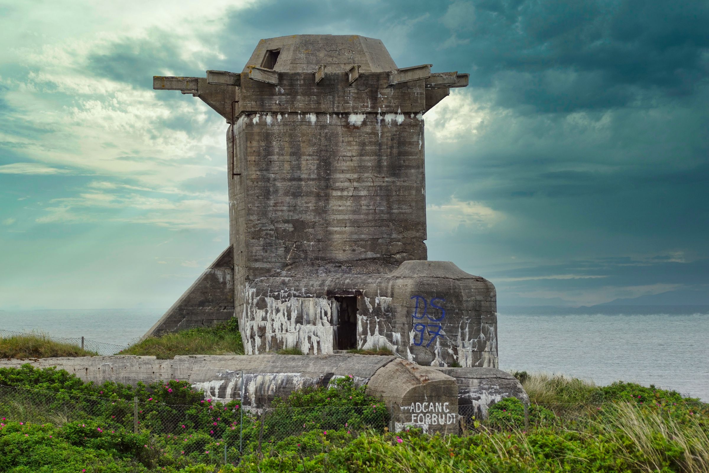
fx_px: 2954
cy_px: 236
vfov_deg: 9.1
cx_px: 354
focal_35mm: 150
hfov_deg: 13.7
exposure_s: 1/320
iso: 400
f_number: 9
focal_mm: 100
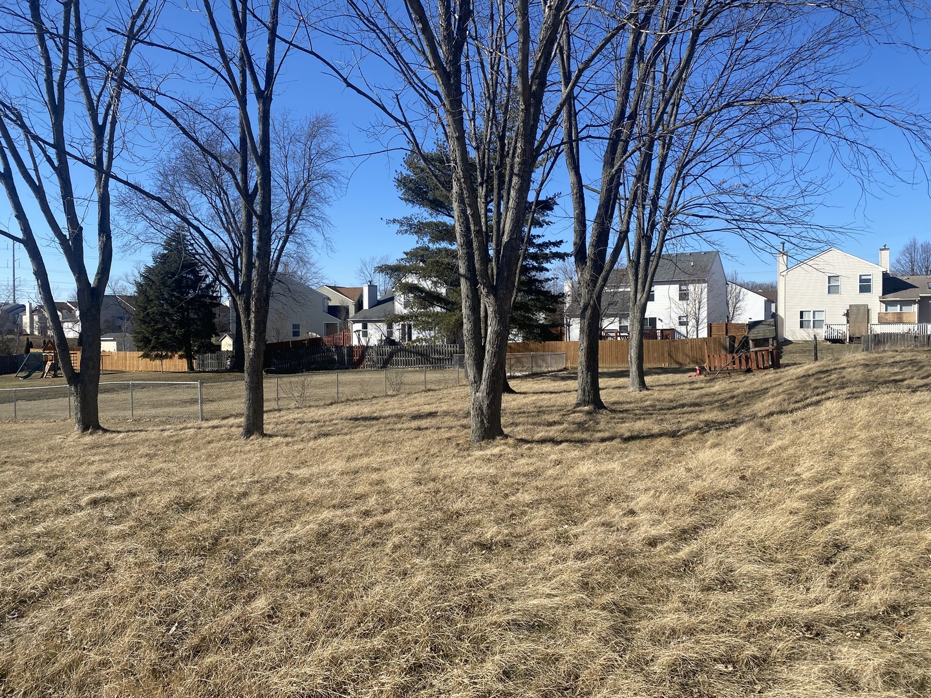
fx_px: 699
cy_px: 349
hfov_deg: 67.3
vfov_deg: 53.1
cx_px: 466
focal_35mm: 26
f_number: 1.8
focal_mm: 4.25
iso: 32
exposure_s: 1/2625
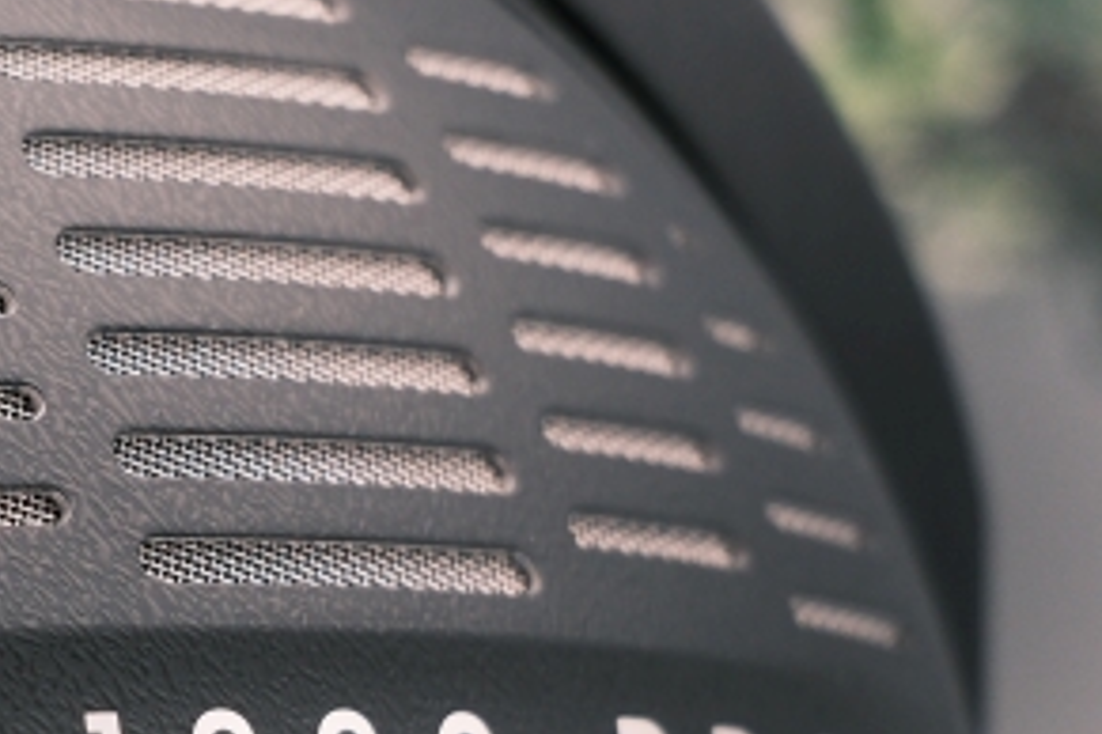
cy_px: 568
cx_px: 189
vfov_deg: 5.6
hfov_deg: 8.4
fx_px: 7499
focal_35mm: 245
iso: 500
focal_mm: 40.8
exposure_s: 1/125
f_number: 4.3
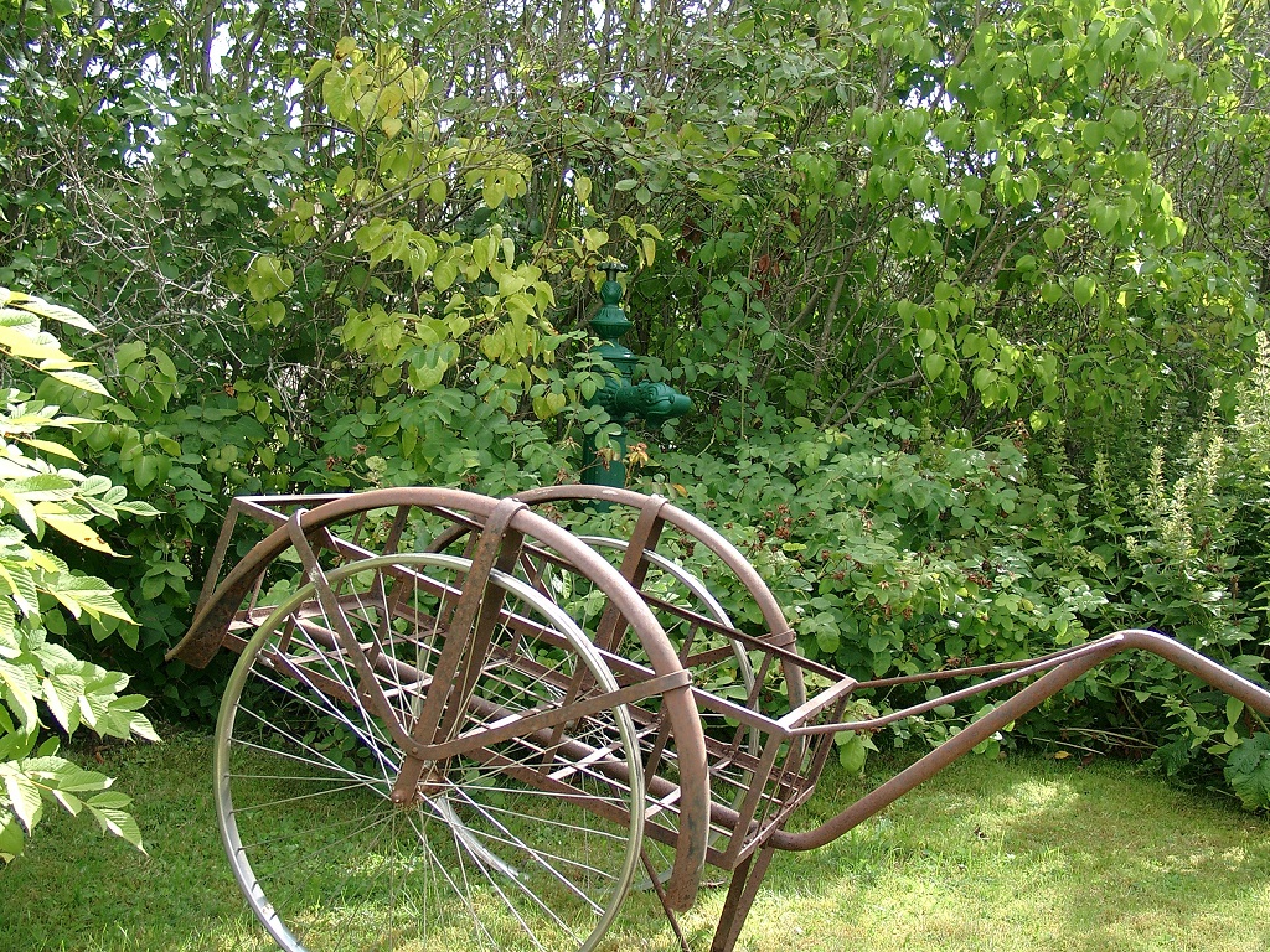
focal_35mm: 45
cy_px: 476
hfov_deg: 42.1
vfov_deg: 32.2
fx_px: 1651
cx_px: 635
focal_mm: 9.29
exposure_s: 1/523
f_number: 2.3
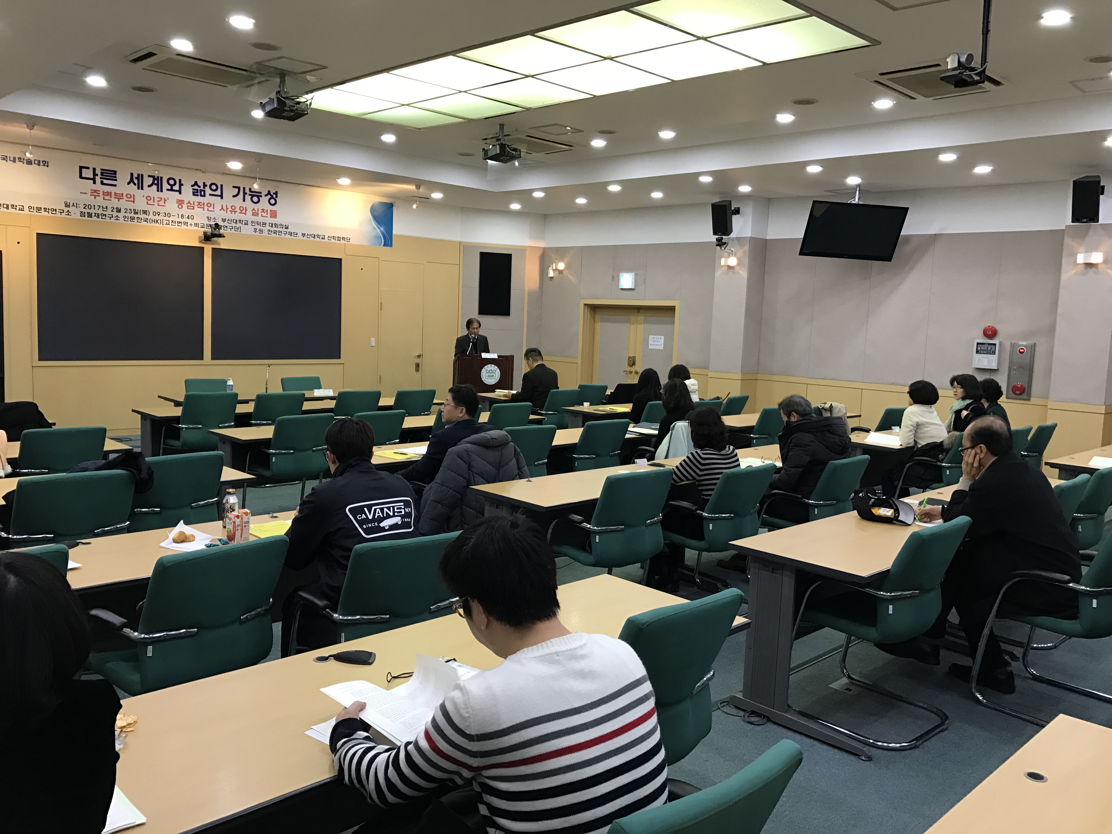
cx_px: 556
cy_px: 417
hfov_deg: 63.4
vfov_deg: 49.7
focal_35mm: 28
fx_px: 899
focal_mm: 3.99
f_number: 1.8
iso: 40
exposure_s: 1/17
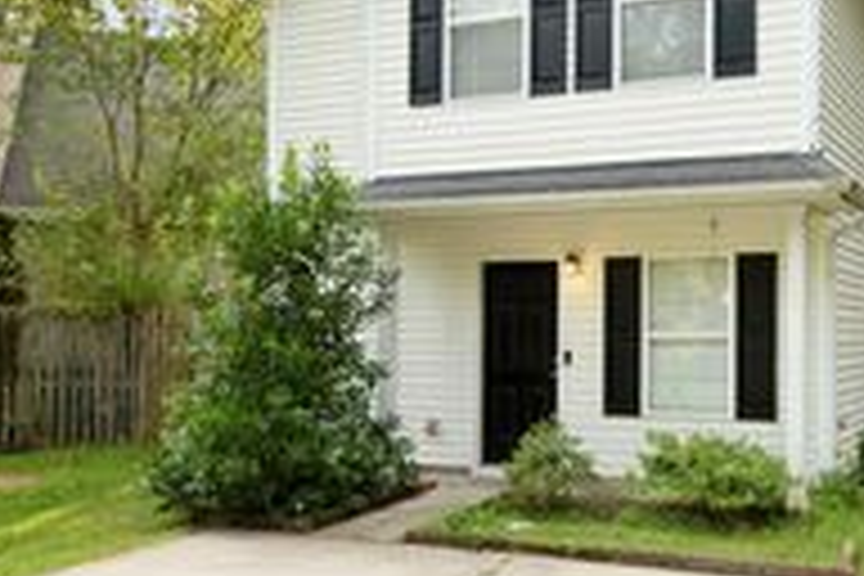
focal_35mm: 39
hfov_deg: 47.4
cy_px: 308
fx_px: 936
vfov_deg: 34.2
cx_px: 666
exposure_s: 1/250
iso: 250
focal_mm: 10
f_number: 4.5
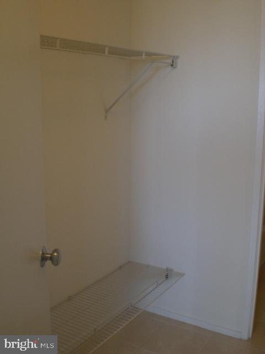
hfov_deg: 37.7
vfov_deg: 49.0
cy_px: 177
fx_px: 388
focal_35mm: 38
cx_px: 132
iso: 200
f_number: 3.1
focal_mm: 6.3
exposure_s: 1/60
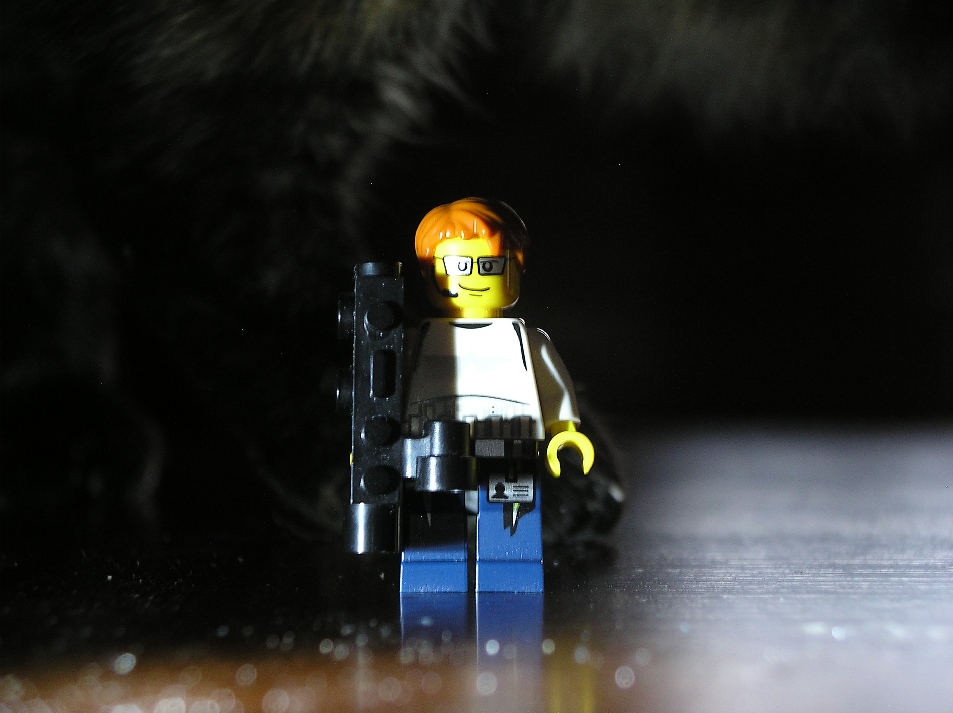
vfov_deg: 15.1
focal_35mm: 98
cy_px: 356
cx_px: 476
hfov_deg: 20.0
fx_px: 2696
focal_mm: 20.4
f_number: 3.8
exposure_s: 1/1.01
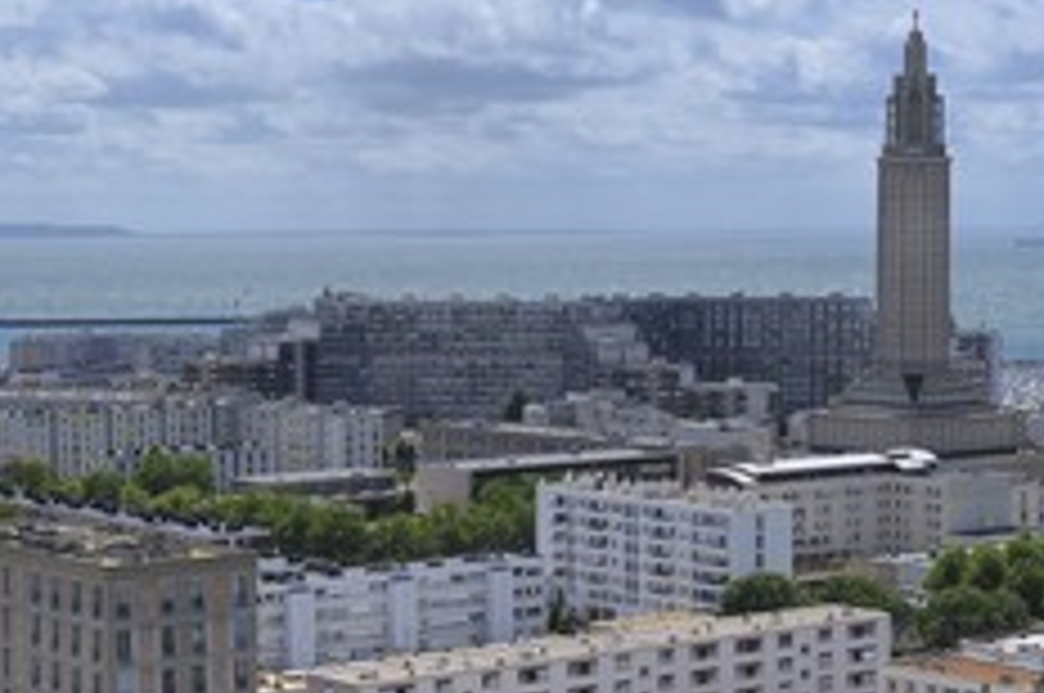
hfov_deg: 23.4
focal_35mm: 87
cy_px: 414
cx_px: 405
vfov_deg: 15.7
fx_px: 2519
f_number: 13
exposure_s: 1/160
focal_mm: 48
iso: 200
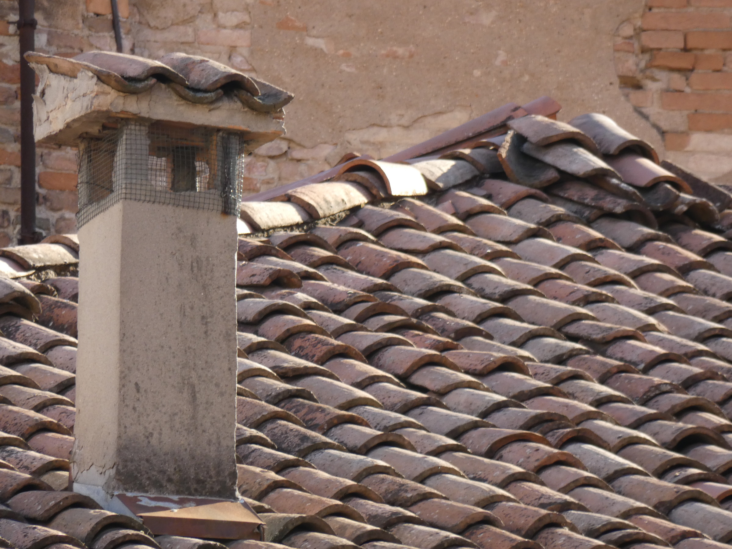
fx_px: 22415
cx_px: 366
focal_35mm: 1060
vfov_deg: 1.4
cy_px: 274
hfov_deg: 1.9
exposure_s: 1/125
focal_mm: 189.9
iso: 160
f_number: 5.7
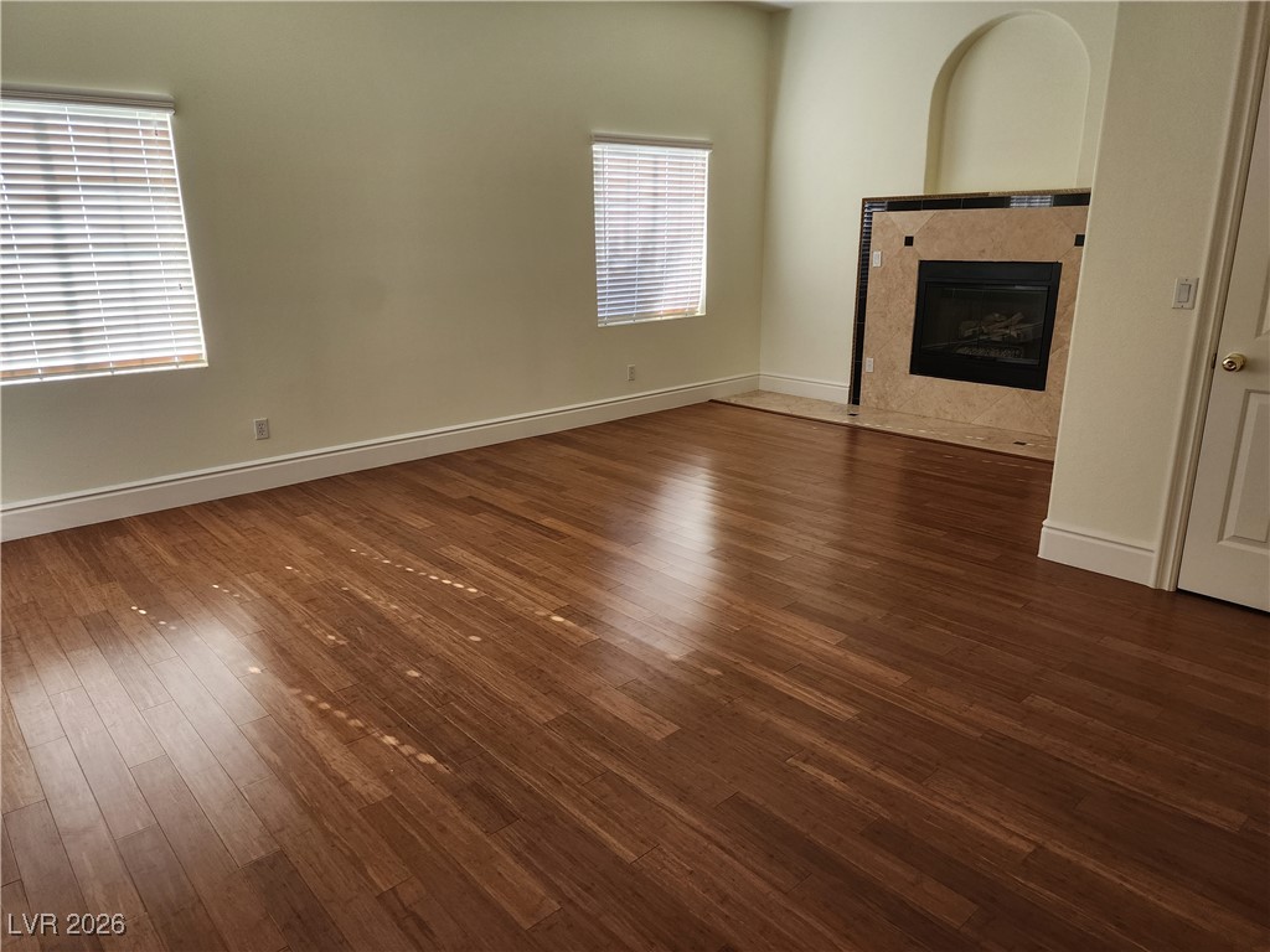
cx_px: 635
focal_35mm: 23
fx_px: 844
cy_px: 476
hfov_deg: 73.9
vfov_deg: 58.9
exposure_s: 1/120
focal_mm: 6.4
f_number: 1.8
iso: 160
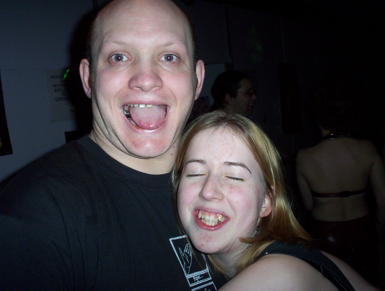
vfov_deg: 36.9
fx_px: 435
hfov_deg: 47.8
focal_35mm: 39
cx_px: 192
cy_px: 146
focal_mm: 6
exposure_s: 1/30
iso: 140
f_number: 4.5
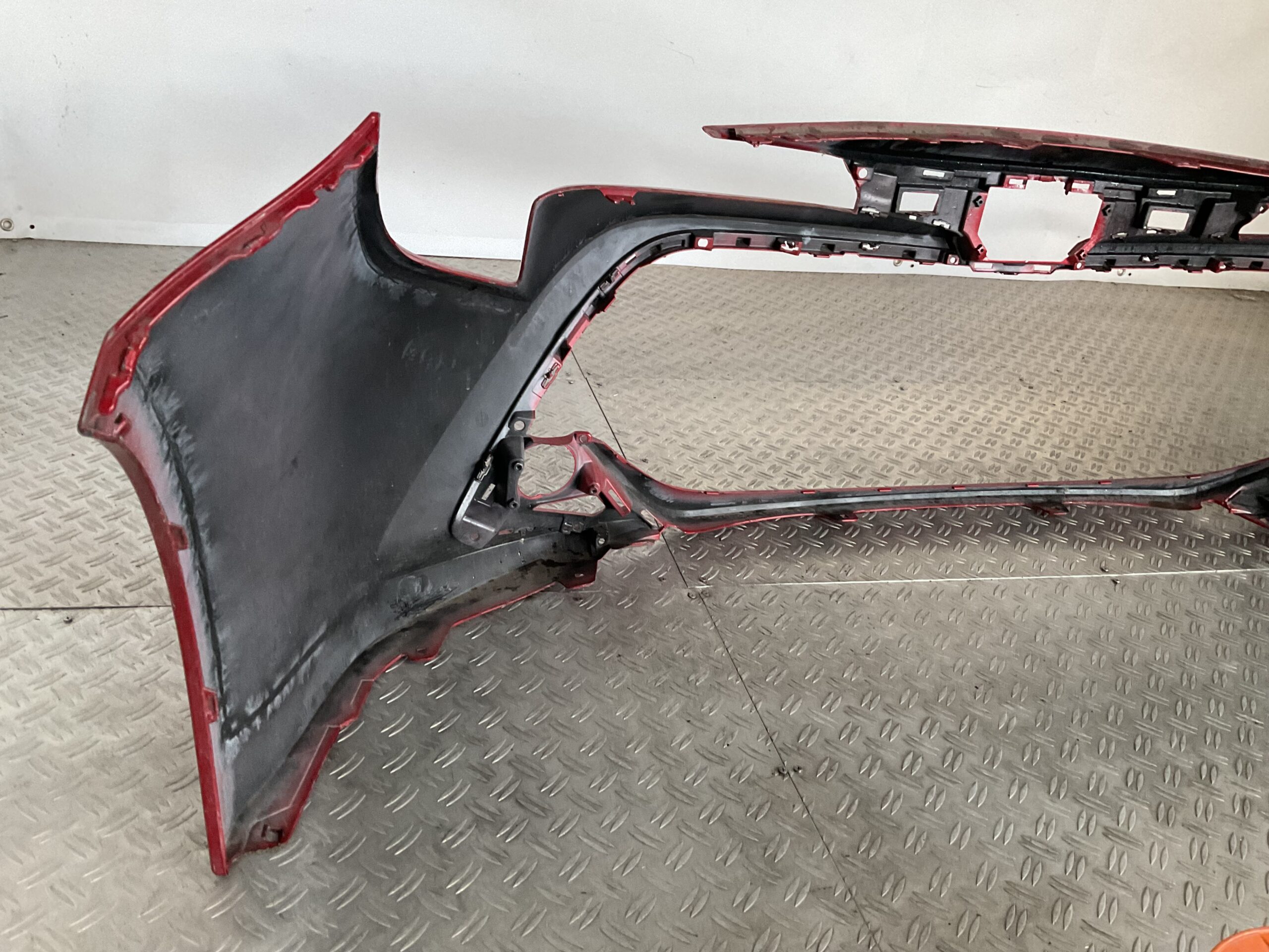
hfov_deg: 61.7
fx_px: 1063
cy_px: 476
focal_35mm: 29
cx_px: 634
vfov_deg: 48.2
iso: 160
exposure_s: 1/60
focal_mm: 3
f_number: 1.8
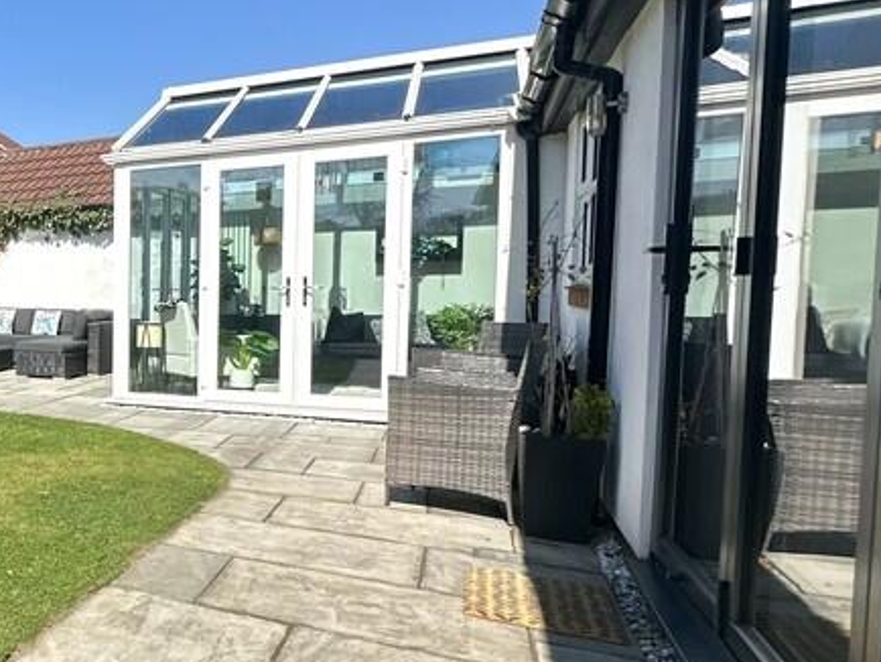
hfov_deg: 41.1
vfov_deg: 43.0
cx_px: -140
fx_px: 840
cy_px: 351
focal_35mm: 33
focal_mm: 2.22
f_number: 2.2
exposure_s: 1/1855
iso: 50
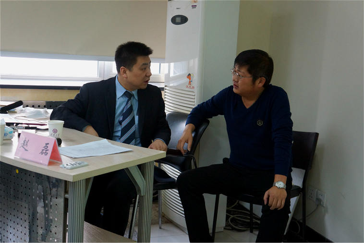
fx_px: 465
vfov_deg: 29.3
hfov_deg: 42.7
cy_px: 122
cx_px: 182
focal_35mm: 46
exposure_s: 1/100
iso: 1600
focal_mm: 31
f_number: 4
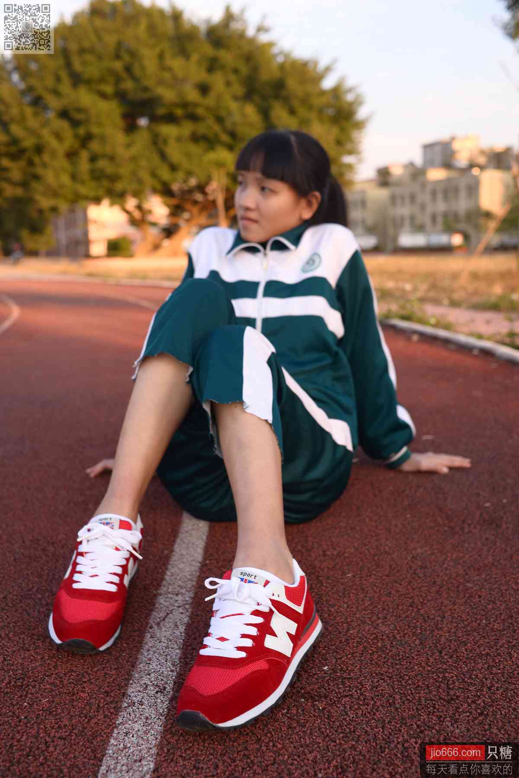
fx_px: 756
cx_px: 260
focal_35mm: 35
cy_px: 389
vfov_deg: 54.4
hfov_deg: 37.9
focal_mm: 35
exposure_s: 1/125
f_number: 5.6
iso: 100
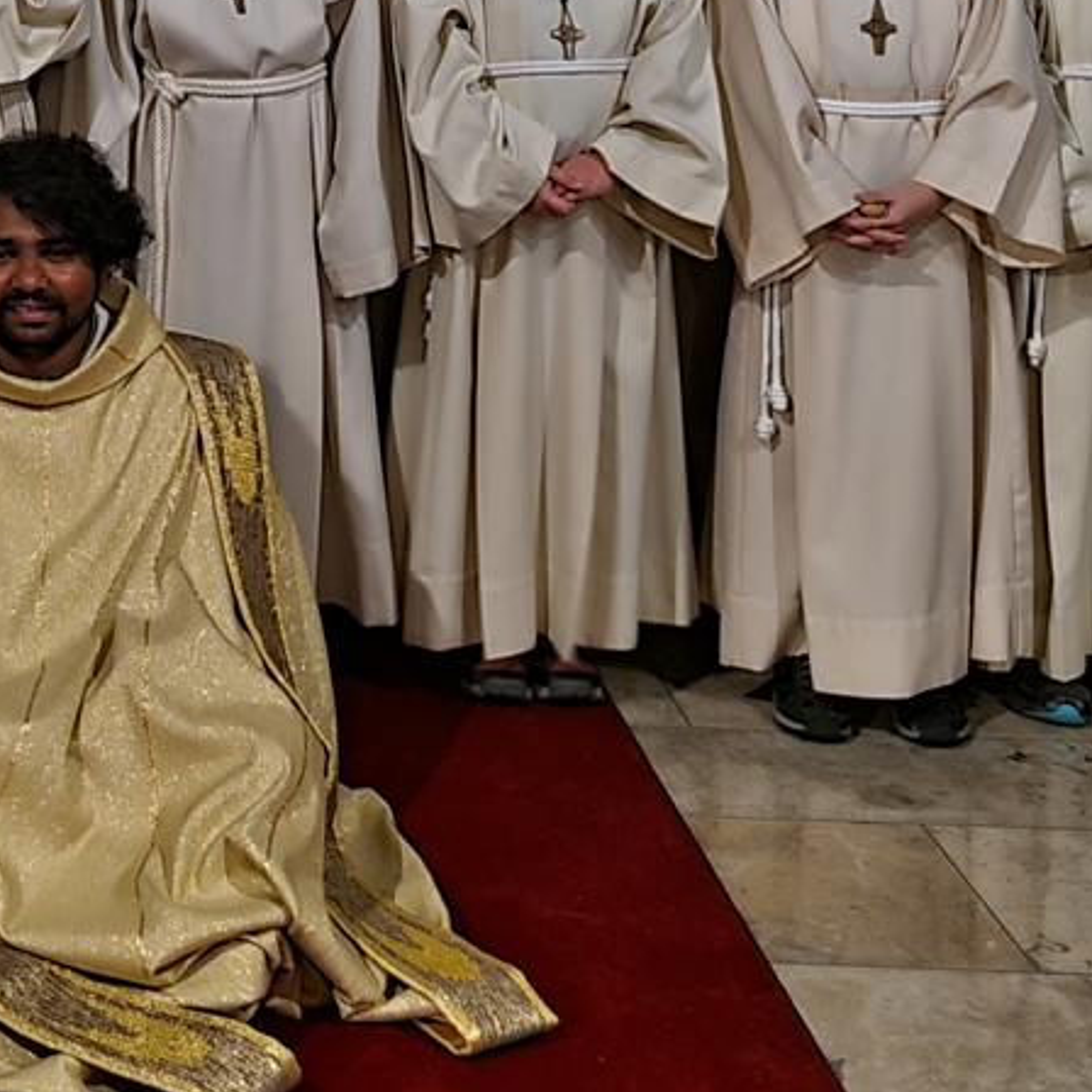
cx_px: -105
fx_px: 2927
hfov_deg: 20.2
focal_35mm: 82
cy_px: -249
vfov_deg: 19.8
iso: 200
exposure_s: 1/17
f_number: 1.8
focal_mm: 5.4
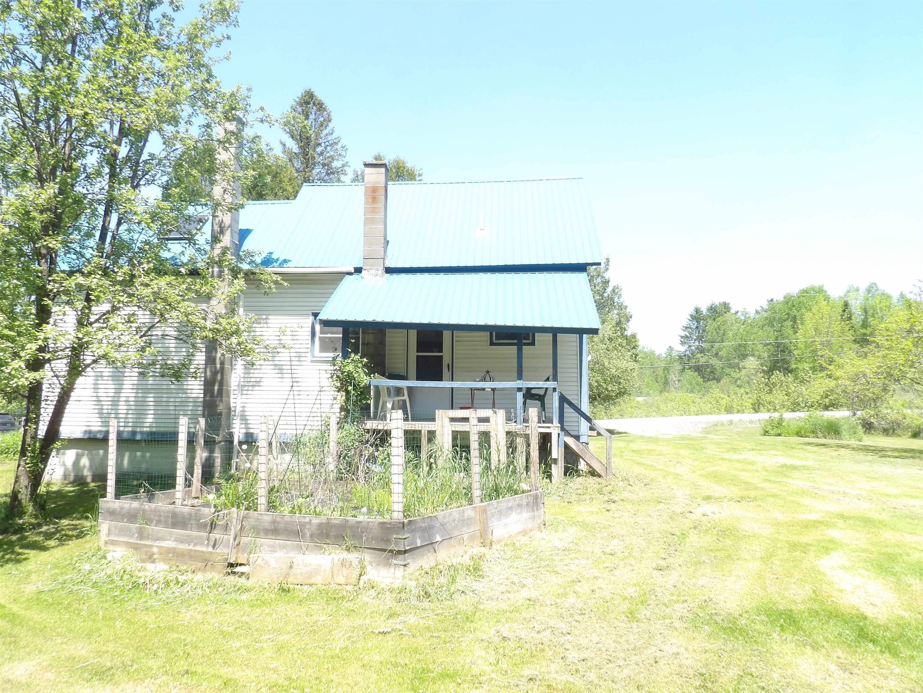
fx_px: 640
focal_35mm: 24
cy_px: 346
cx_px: 462
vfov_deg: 56.8
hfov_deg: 71.6
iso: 100
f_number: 7.4
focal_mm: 4.3
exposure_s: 1/60
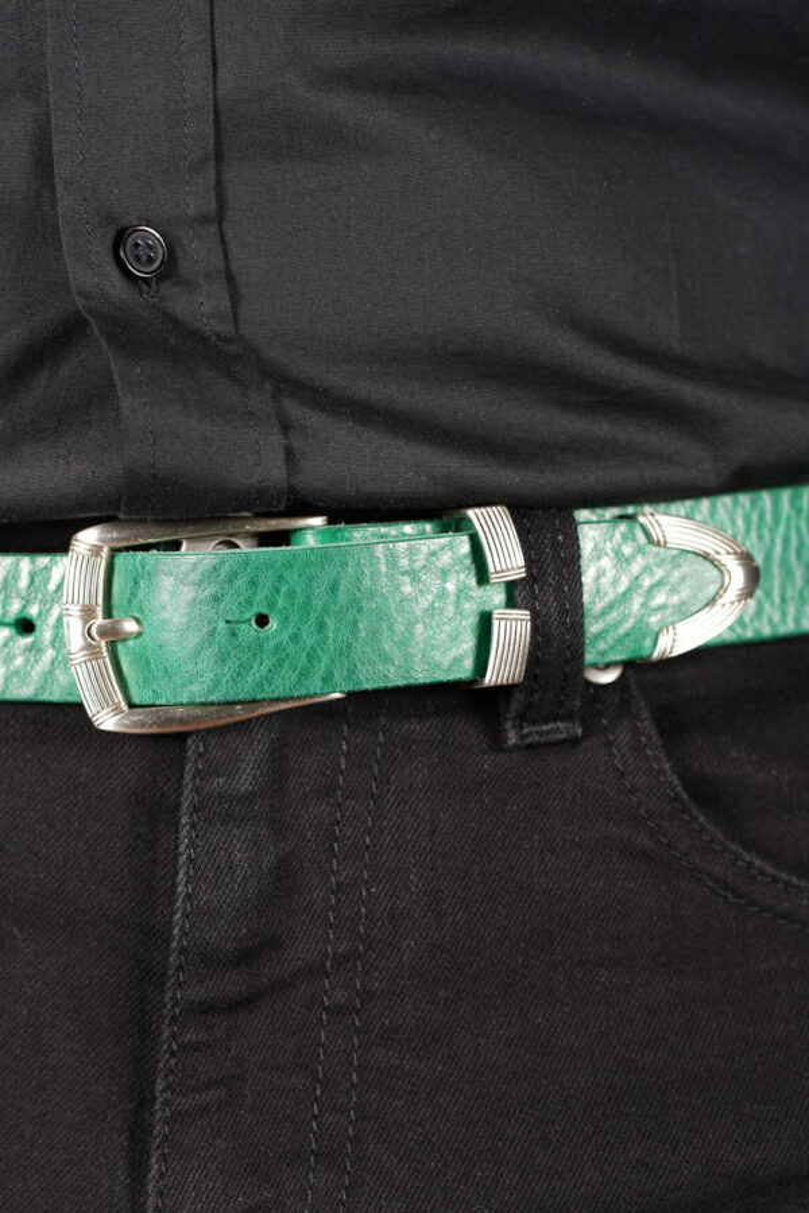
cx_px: 404
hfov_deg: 16.1
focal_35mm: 85
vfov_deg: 23.9
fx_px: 2865
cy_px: 606
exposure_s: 1/125
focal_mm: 85
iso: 50
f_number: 4.5
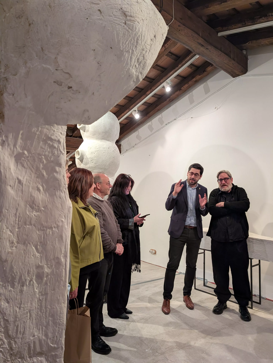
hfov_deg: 56.9
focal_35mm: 24
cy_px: 182
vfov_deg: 71.5
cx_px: 136
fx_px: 252
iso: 366
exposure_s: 1/50
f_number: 1.68
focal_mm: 6.9
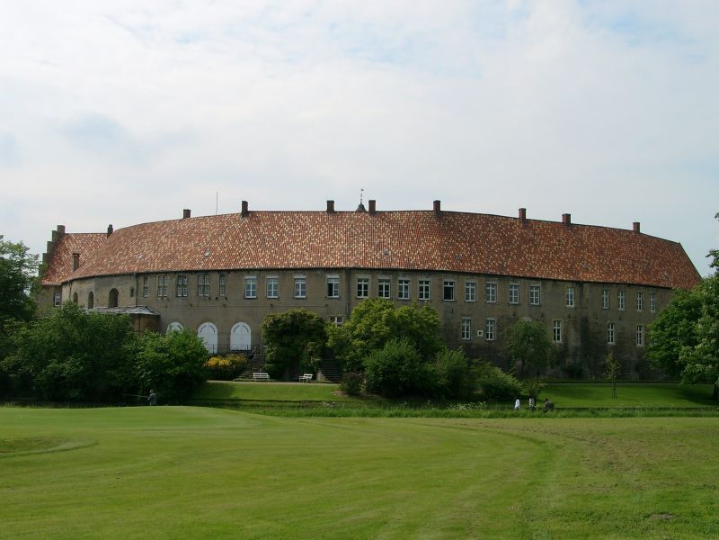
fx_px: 872
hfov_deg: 44.8
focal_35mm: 42
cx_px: 360
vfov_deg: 34.3
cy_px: 270
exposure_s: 1/613
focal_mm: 8.82
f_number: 5.6
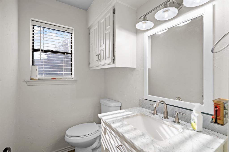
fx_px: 102
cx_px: 114
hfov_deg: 96.8
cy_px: 76
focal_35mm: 16
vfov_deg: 73.7
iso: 400
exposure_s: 1/13
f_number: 7.1
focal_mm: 16
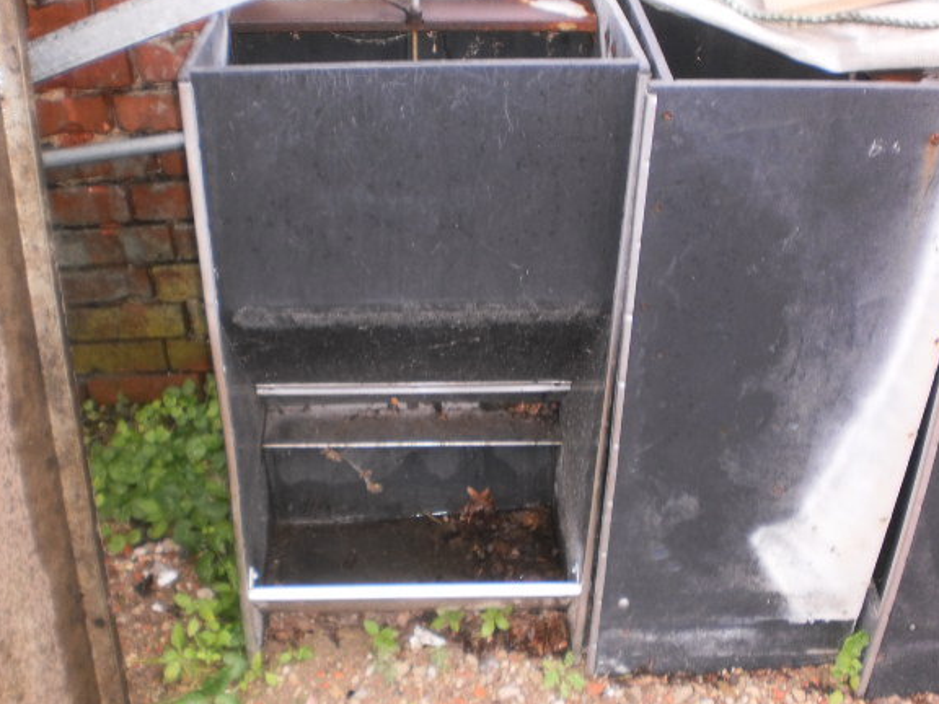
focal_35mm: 40
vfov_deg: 36.0
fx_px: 1085
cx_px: 434
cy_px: 355
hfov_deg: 46.8
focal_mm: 6.3
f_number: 3.1
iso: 125
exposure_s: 1/30
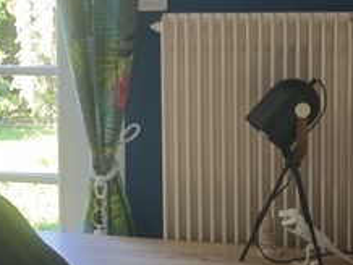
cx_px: -36
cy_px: 52
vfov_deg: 13.7
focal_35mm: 108
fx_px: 1103
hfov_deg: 17.6
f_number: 1.6
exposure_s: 1/100
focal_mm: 6.55
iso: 80
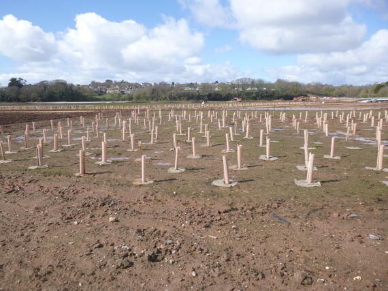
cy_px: 146
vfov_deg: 54.8
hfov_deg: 69.4
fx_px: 280
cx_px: 194
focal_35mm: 25
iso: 100
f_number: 3.9
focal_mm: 4.5
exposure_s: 1/500
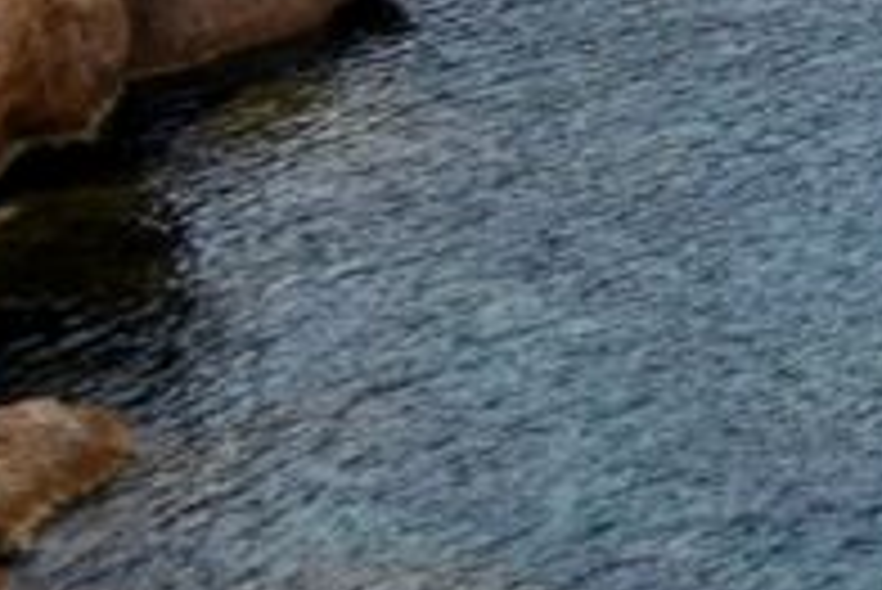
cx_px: 1809
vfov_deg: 9.7
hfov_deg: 12.6
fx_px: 3457
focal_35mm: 141
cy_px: 374
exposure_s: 1/250
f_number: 6.3
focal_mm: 18
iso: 400
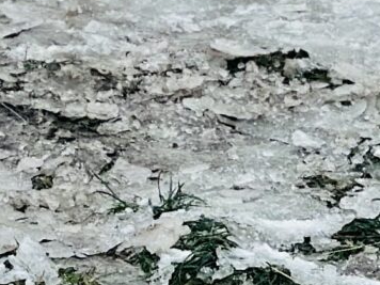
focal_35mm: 345
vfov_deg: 4.2
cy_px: -545
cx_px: -139
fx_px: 3787
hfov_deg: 5.7
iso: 80
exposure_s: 1/745
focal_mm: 6.86
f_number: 1.78
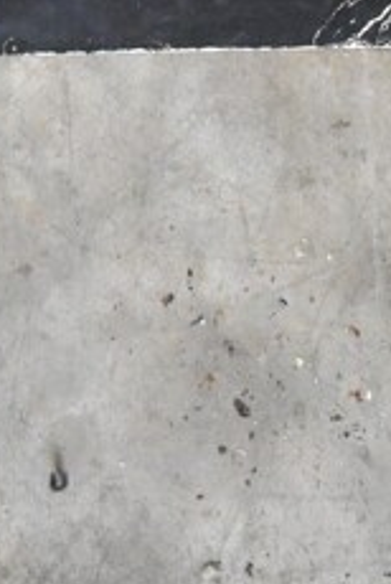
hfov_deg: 11.5
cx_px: 89
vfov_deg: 14.5
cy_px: -552
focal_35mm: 119
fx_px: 1933
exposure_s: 1/100
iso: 6400
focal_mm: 20
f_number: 5
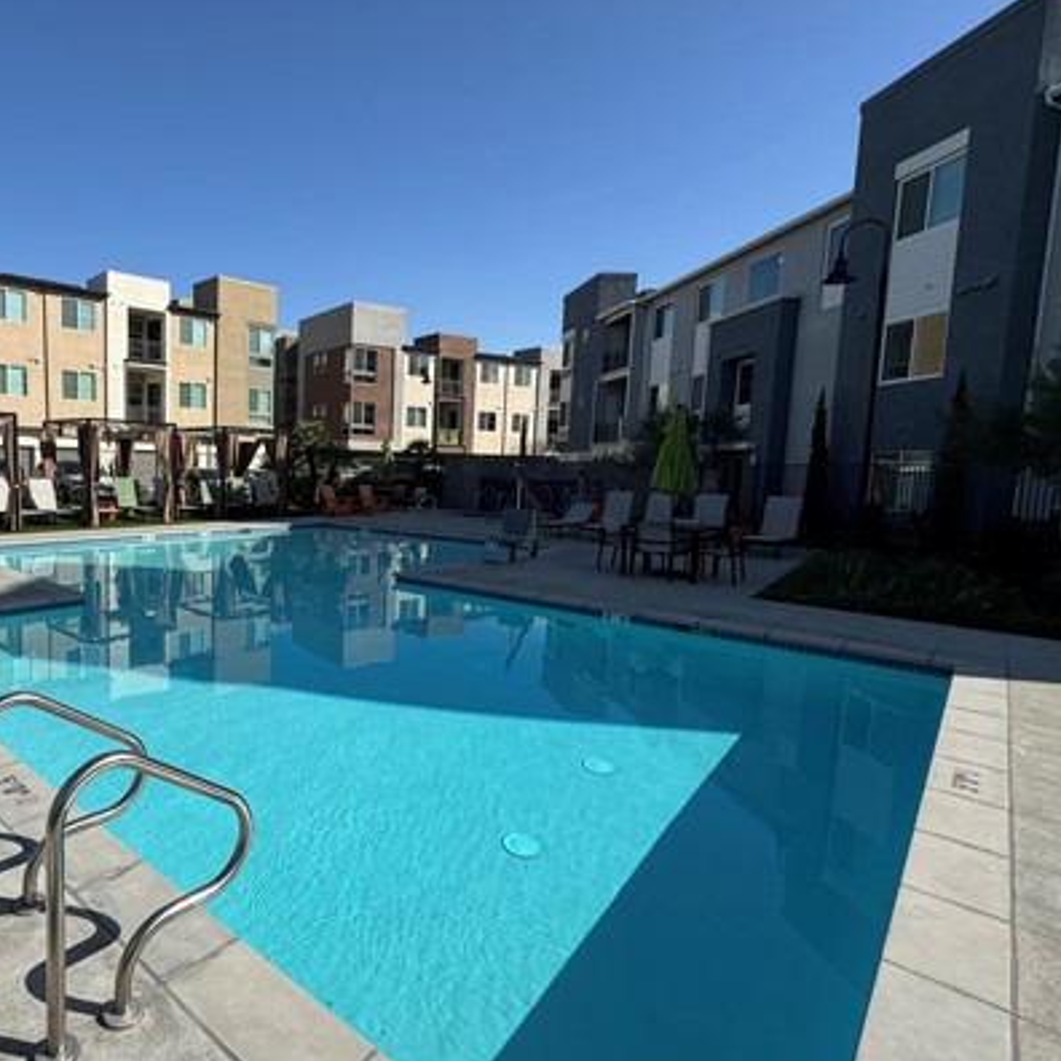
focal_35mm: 20
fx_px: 694
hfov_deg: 70.8
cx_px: 292
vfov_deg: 74.8
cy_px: 530
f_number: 2.2
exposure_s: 1/2146
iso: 50
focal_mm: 2.22
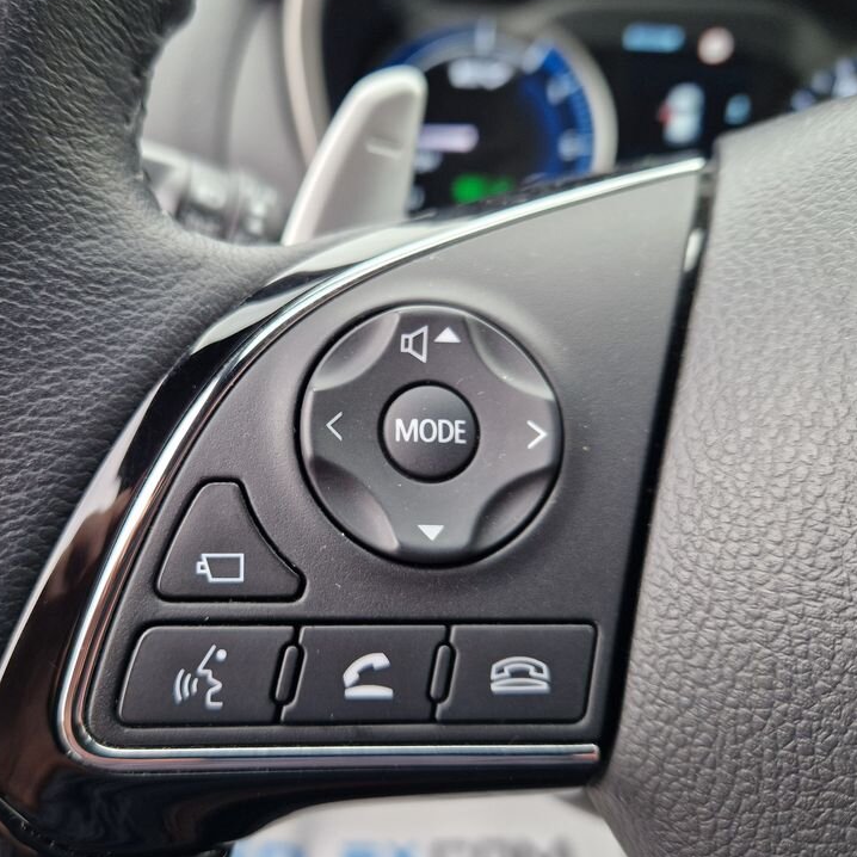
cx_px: 334
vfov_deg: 55.6
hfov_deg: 55.1
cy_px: 439
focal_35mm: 29
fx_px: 812
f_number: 1.8
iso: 160
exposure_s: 1/180
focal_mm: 5.4
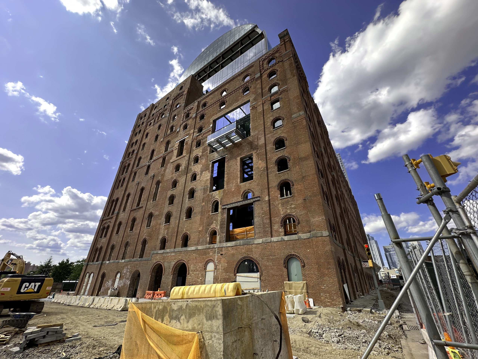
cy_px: 180
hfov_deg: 102.1
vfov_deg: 85.7
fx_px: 193
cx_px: 239
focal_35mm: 14
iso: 40
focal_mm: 2.22
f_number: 2.2
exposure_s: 1/678
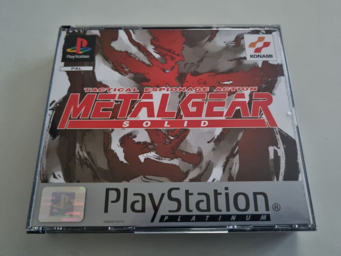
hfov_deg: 67.3
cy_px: 128
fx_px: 256
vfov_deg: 53.1
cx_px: 170
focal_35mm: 26
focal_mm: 5.4
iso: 1250
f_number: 1.8
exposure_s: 1/25
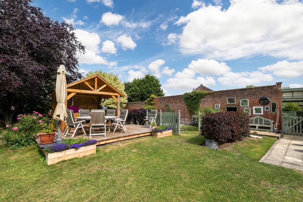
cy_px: 101
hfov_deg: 100.4
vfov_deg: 77.3
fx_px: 126
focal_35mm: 15
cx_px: 152
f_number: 9
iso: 160
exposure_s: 1/250
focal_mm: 9.9
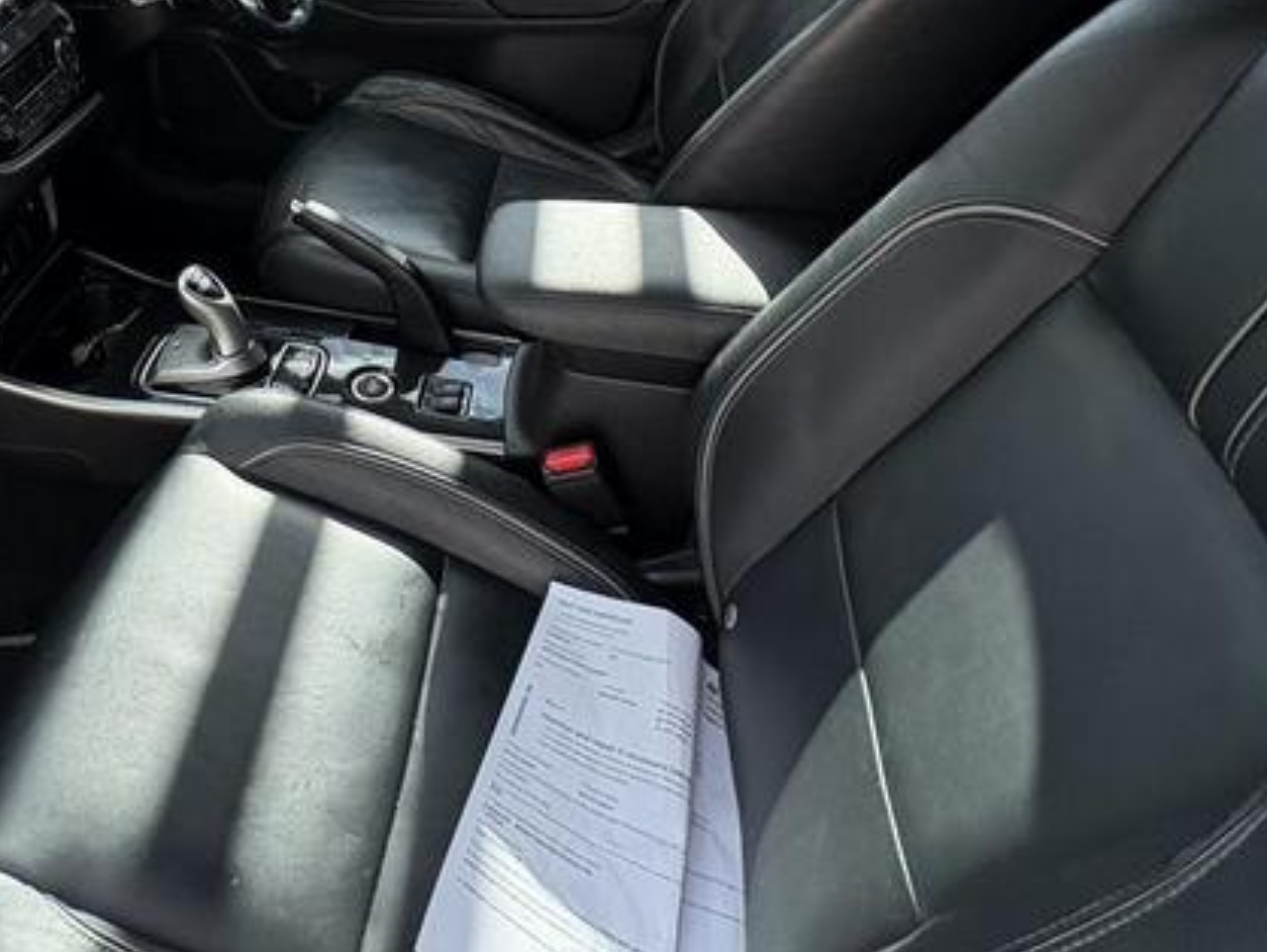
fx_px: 1099
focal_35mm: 30
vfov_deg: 41.6
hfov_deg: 56.7
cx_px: 303
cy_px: 33
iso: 64
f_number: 2.2
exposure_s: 1/423
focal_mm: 2.22
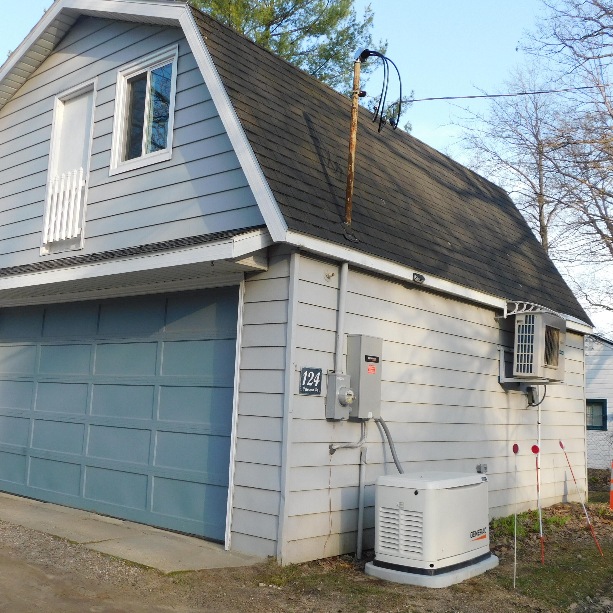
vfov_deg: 46.0
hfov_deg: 45.9
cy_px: 309
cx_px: 259
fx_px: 721
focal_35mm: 36
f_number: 3.2
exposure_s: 1/320
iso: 125
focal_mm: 5.3
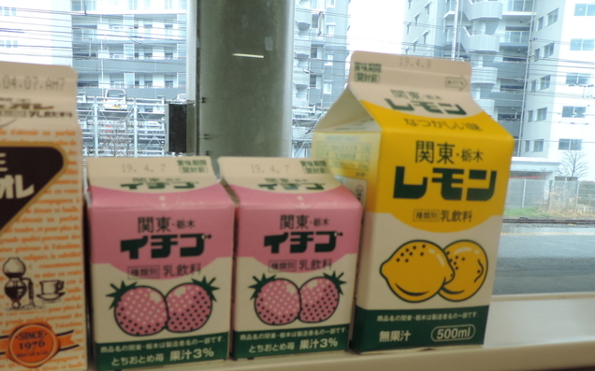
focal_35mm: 32
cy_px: 248
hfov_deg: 59.0
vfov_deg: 38.9
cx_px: 227
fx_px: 519
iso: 160
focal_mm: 4.3
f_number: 3
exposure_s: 1/30
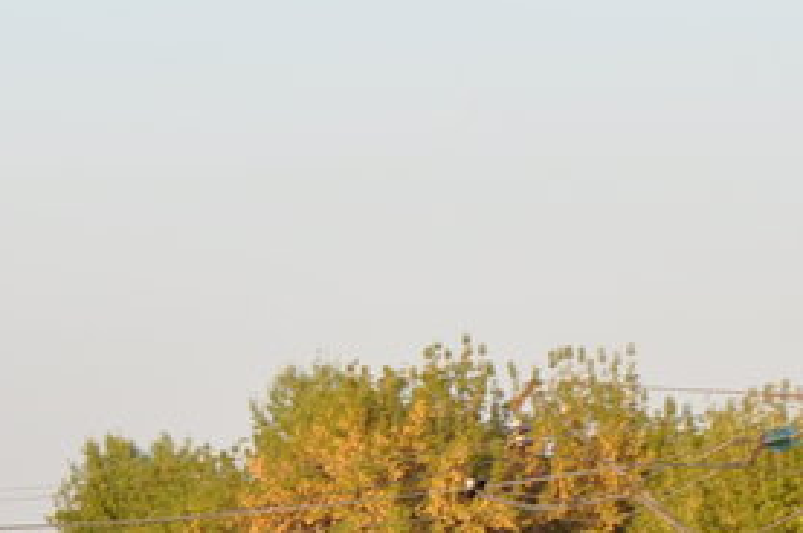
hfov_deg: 7.6
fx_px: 6082
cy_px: 847
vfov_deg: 5.0
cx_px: 409
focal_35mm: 273
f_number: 7.1
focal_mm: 42
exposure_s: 1/200
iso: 200
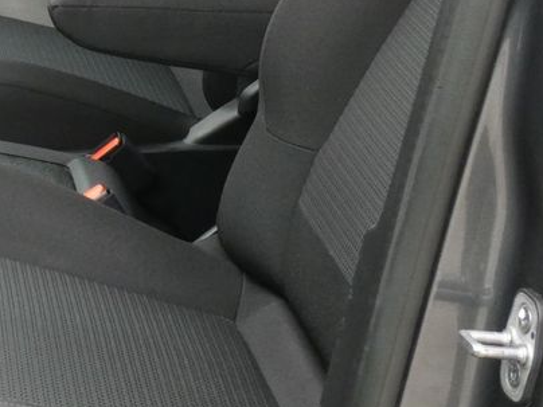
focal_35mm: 109
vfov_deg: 13.4
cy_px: -7
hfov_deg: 17.2
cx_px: -109
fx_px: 1710
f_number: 5.6
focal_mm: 7.8
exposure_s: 1/80
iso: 500
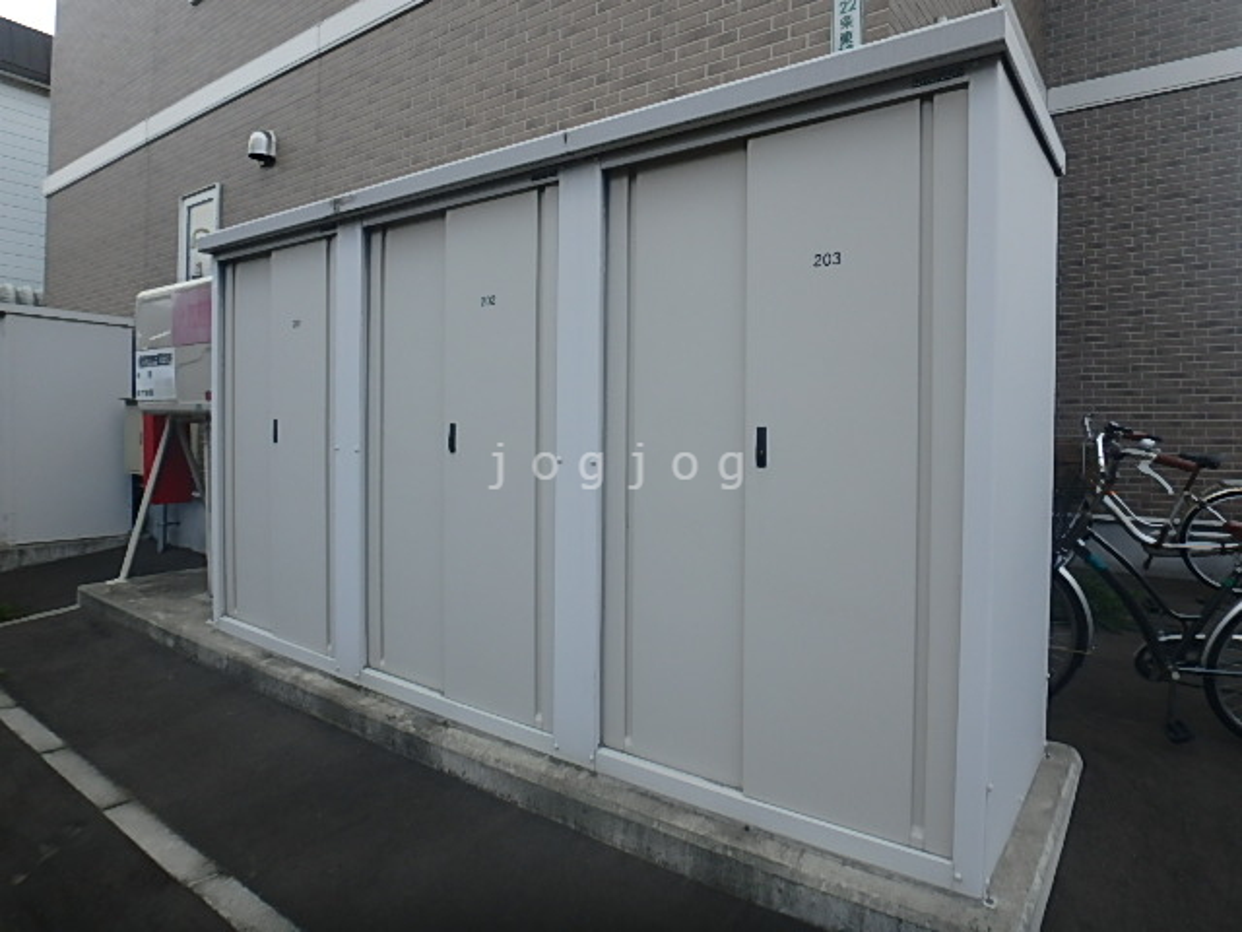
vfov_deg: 63.4
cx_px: 621
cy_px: 466
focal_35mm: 21
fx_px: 753
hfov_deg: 79.0
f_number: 3.5
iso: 125
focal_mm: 3.7
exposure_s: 1/500
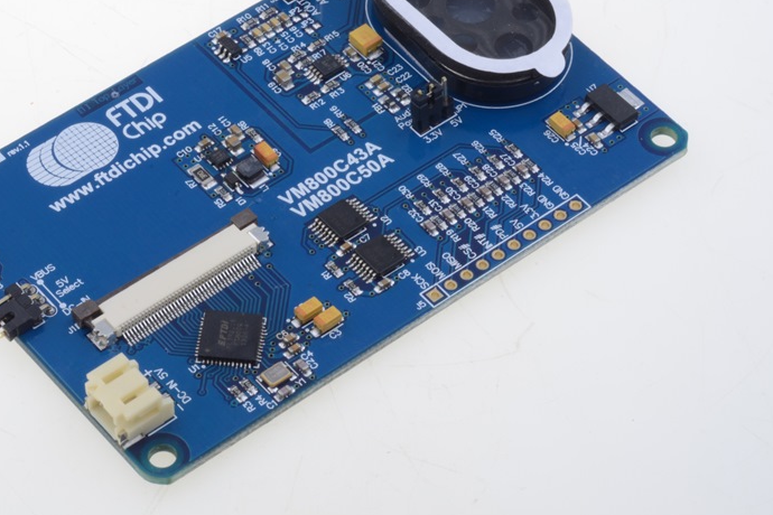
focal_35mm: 118
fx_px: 2534
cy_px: 187
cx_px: 317
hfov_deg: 17.3
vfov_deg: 11.6
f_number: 36
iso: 100
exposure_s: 1.3
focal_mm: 60
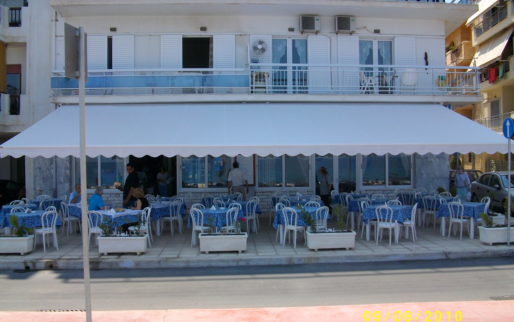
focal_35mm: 34
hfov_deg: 56.7
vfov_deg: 37.3
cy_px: 164
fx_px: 476
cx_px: 257
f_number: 5.5
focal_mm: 5.7
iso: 80
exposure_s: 1/312
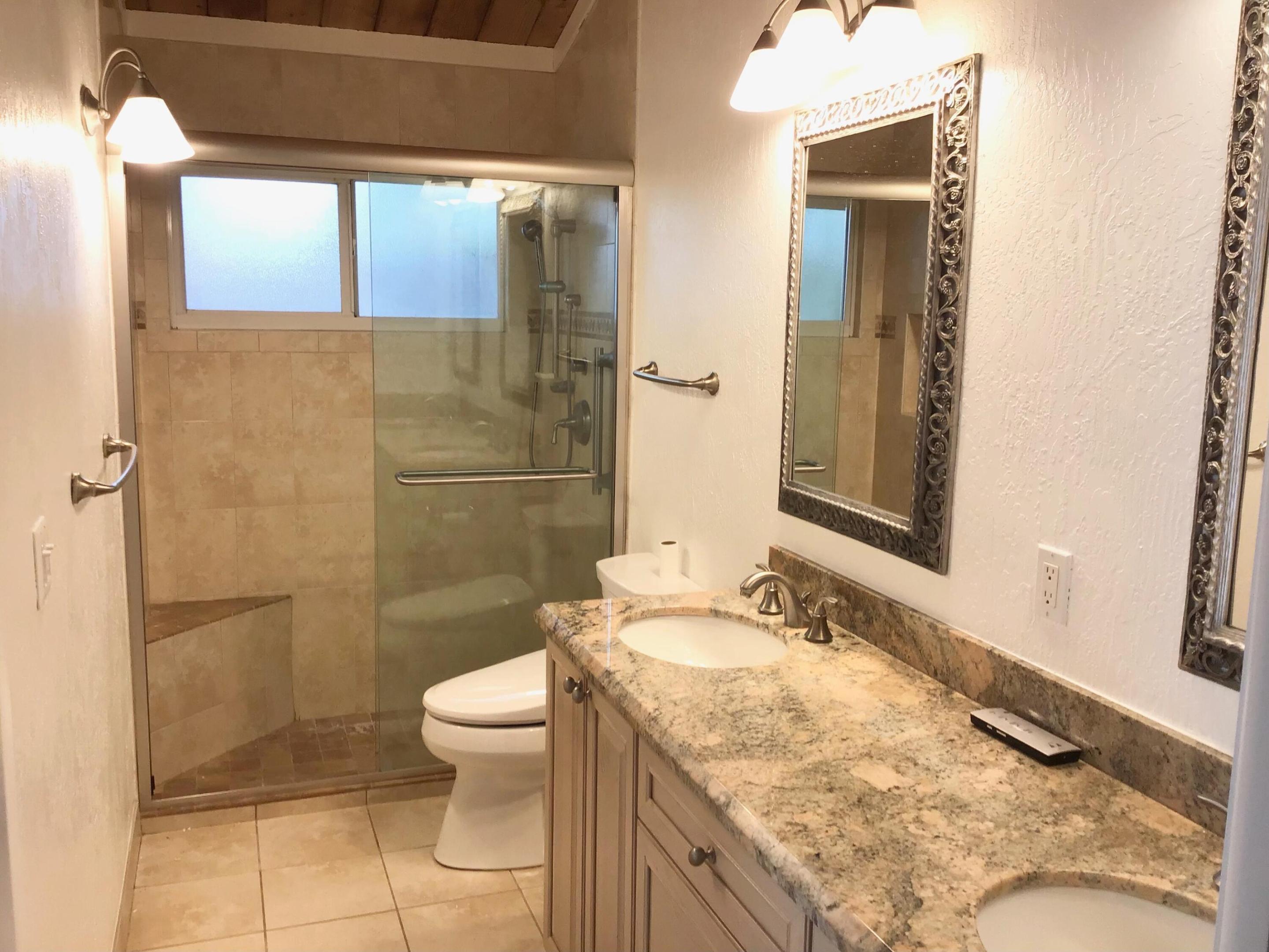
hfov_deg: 58.4
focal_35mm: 31
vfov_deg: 45.4
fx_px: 1136
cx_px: 634
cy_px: 476
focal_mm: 3.3
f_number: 2.4
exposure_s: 1/60
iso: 32
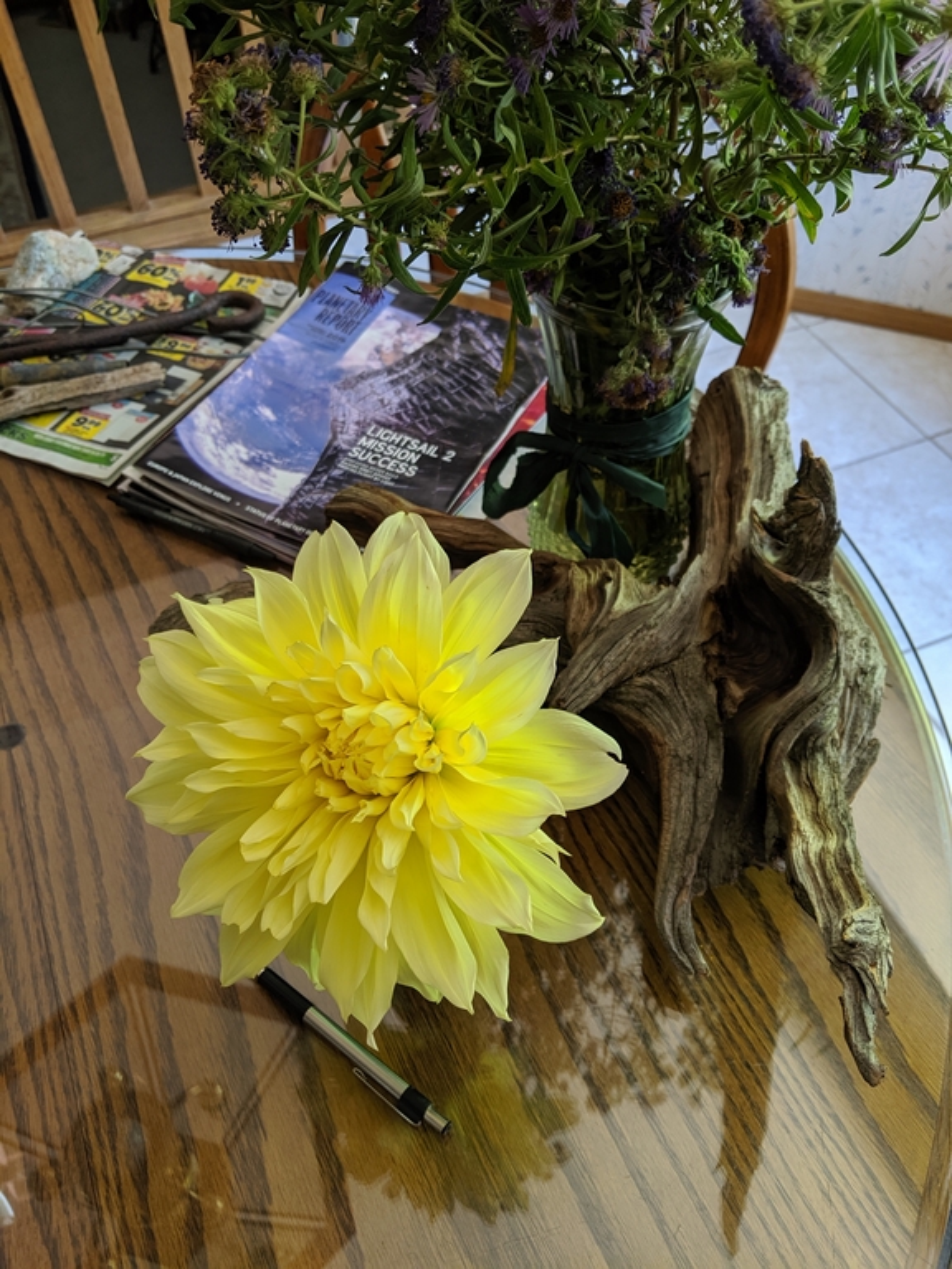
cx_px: 476
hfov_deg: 51.4
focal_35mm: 27
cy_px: 634
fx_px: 990
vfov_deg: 65.3
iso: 69
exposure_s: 1/39.2
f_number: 1.8
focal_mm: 4.44
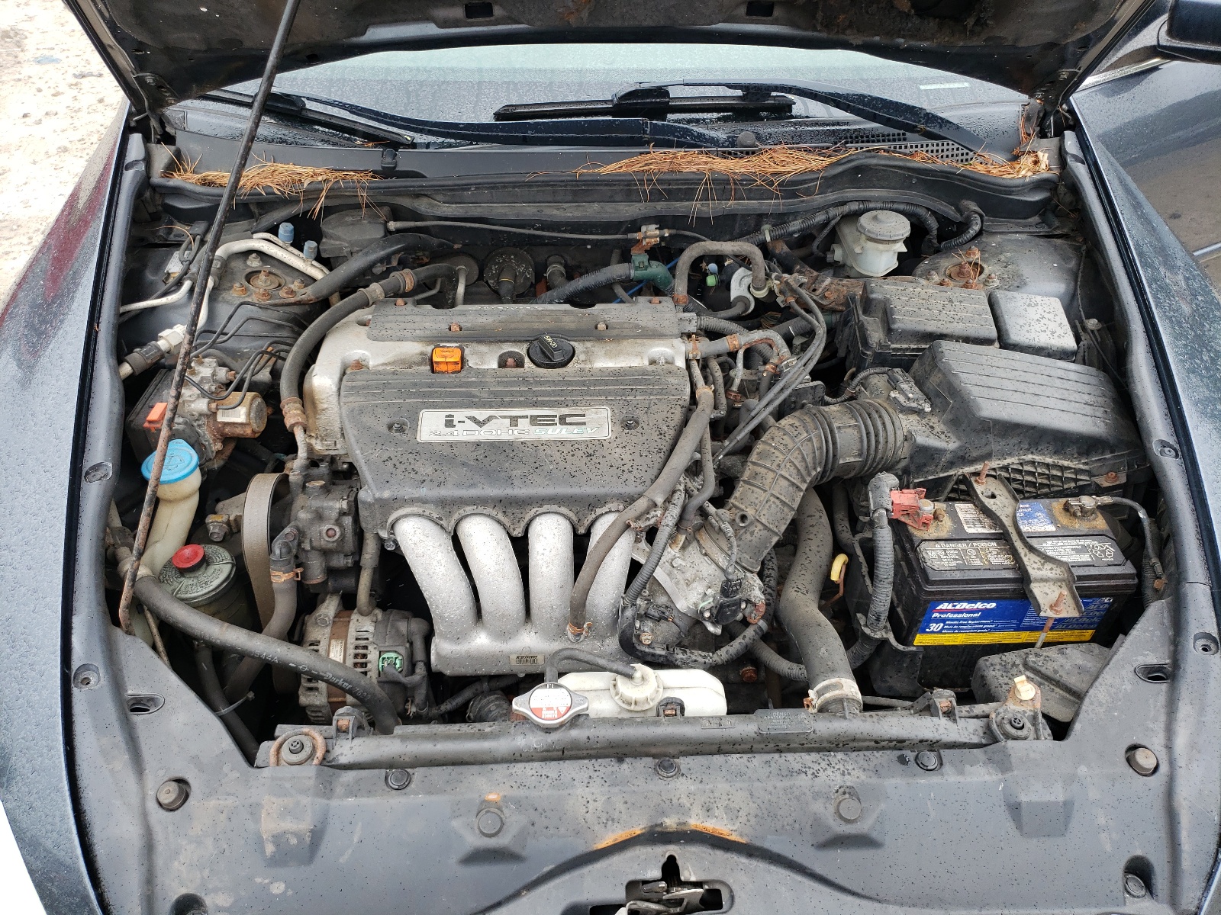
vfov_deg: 53.1
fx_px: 917
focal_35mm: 26
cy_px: 458
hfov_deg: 67.3
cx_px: 610
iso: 50
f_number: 1.5
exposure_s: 1/208
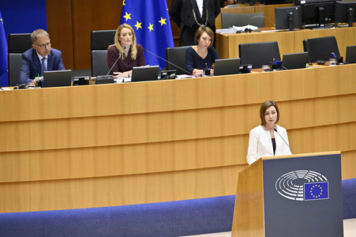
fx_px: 3063
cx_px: 178
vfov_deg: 4.4
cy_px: 118
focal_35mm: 310
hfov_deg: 6.7
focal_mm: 310
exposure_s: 1/320
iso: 4000
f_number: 5.6
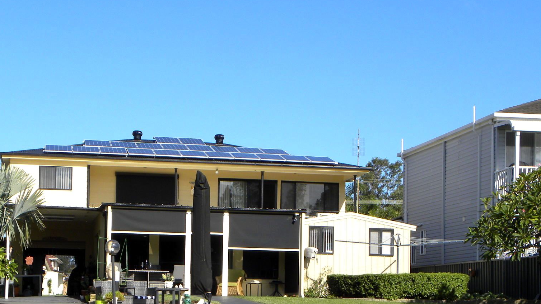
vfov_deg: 15.5
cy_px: 259
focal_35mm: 77
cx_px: 241
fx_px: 1105
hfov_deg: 27.5
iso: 64
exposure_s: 1/300
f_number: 5.6
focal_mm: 9.2
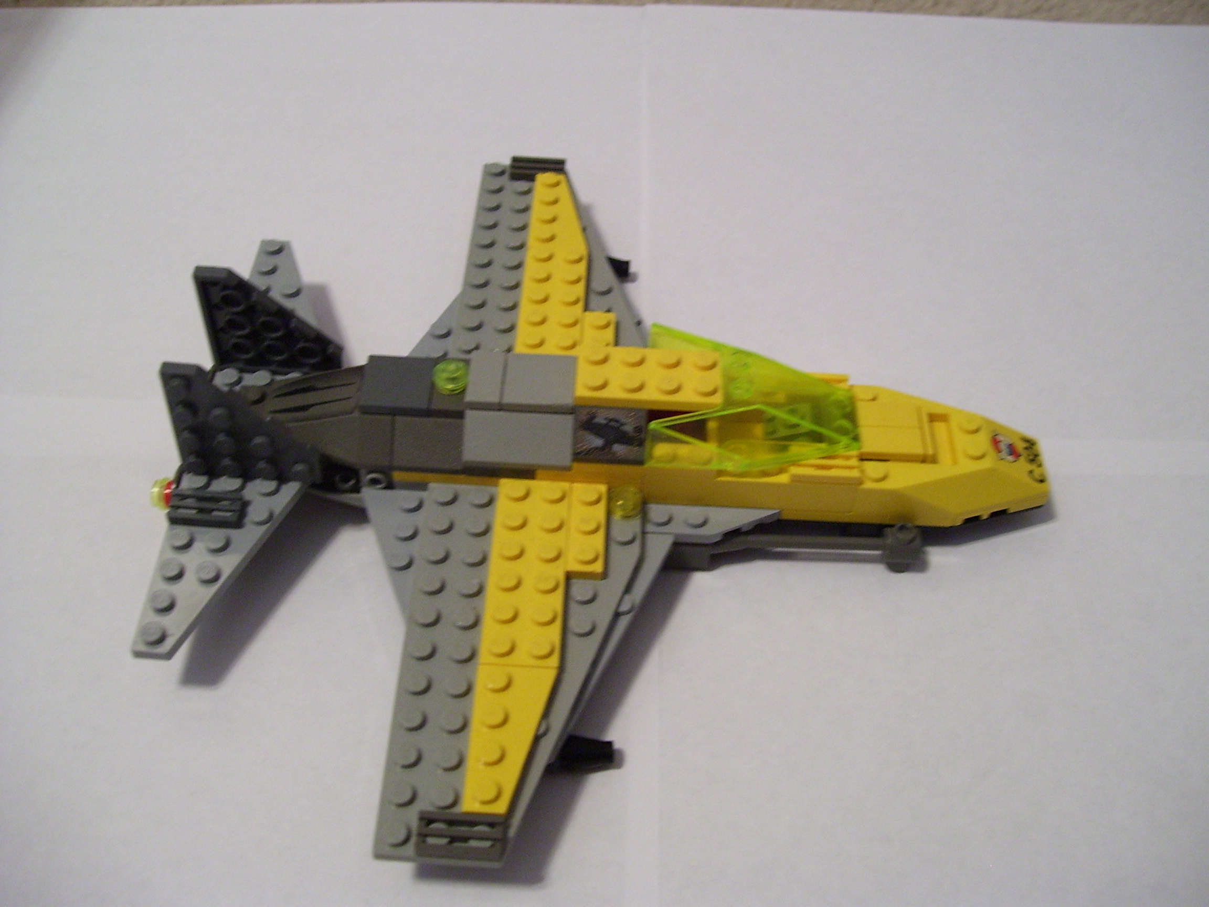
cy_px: 454
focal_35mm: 36
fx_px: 1257
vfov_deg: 39.7
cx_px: 604
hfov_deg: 51.4
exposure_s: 1/10
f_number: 2.7
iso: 160
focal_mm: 6
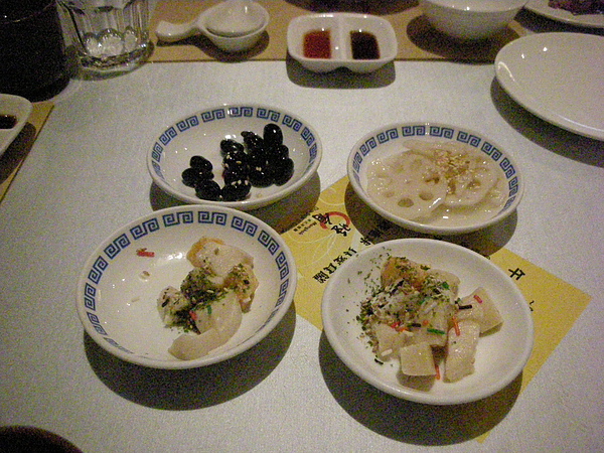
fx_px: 611
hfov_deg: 52.6
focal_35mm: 35
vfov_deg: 40.7
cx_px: 302
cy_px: 226
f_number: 2.8
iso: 1600
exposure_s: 1/117
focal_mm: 5.8
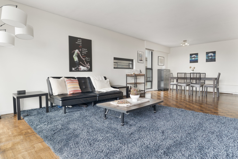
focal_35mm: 20
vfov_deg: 61.9
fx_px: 132
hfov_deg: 84.0
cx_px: 119
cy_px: 80
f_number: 8
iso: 200
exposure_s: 1.3
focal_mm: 20
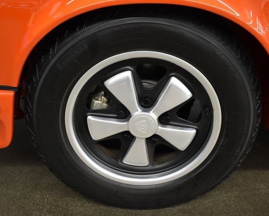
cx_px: 137
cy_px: 108
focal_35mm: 46
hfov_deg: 40.3
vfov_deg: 32.8
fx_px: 366
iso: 1100
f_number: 4
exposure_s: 1/40
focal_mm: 26
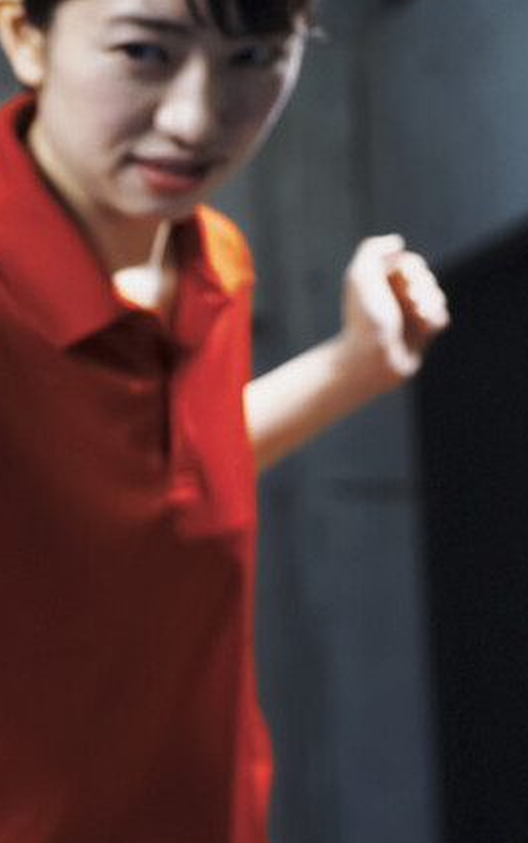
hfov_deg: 12.0
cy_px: 457
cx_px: -455
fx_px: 2299
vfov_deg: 20.8
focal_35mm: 100
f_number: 2.8
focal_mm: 35
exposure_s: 1/60
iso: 100
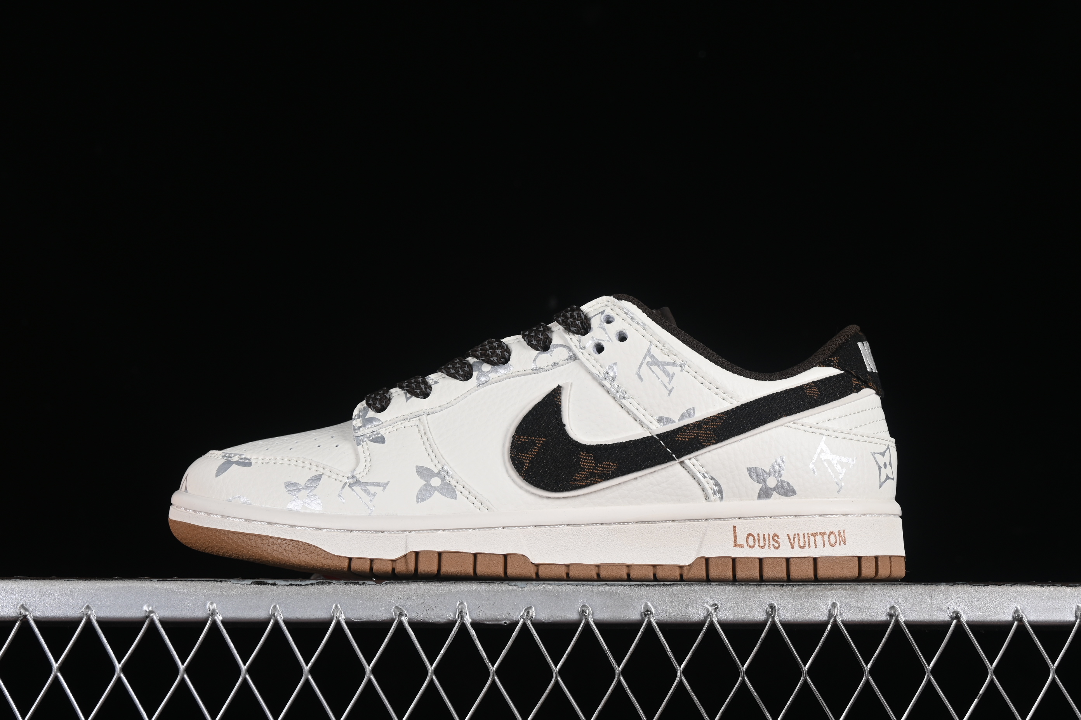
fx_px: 2252
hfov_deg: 27.0
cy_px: 360
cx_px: 540
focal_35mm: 75
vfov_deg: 18.2
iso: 160
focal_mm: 50
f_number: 8
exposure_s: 1/80
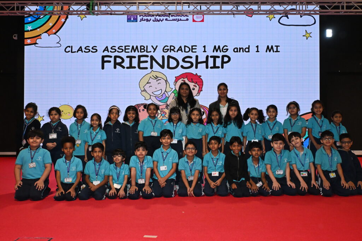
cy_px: 120
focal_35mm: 34
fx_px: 347
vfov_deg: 38.4
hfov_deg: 55.1
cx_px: 181
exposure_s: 1/200
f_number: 8
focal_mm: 23
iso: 3200
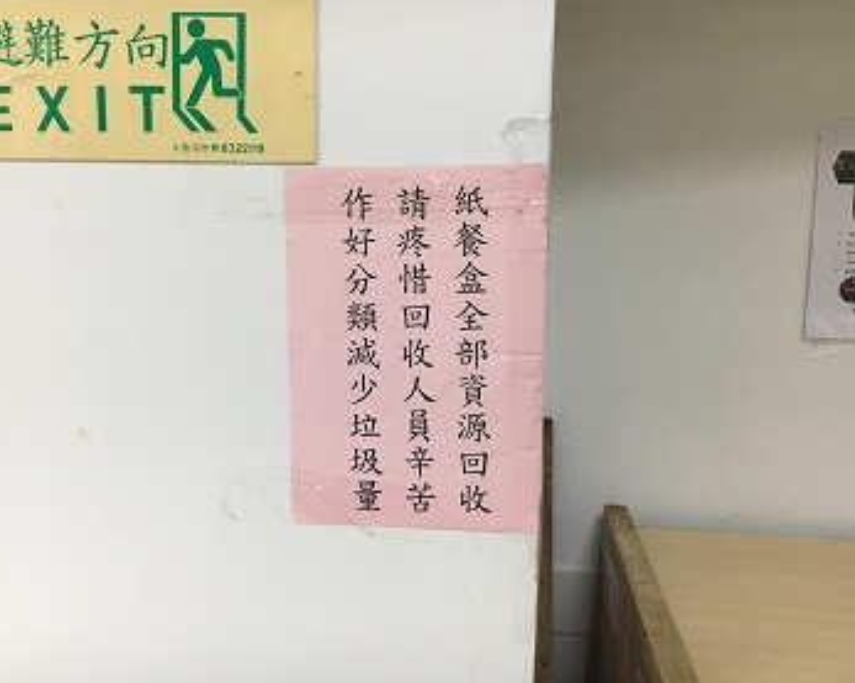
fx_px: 834
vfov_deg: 44.5
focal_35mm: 33
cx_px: 409
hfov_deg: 54.2
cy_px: 327
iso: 40
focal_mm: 4.15
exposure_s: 1/30
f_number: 2.2
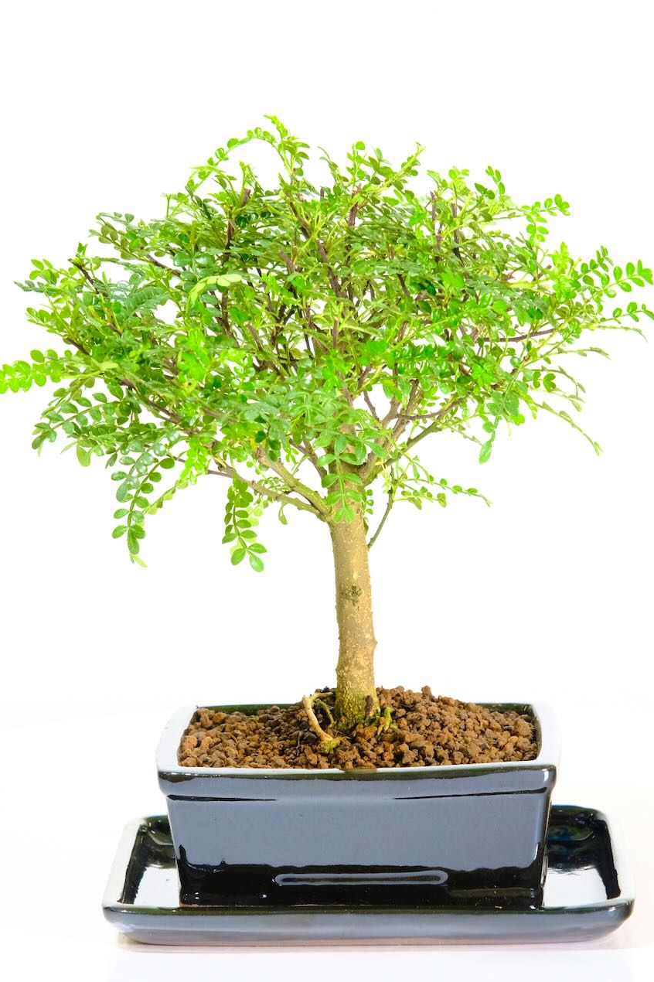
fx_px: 3299
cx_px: 329
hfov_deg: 11.3
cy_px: 490
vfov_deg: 16.9
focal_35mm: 121
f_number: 8
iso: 2500
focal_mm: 80
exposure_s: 1/30
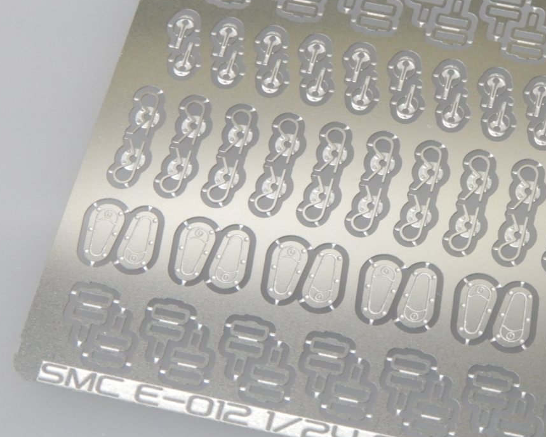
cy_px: 225
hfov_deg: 16.1
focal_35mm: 118
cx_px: 458
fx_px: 1907
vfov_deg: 13.1
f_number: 4.5
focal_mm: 11.6
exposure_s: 1/30
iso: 320
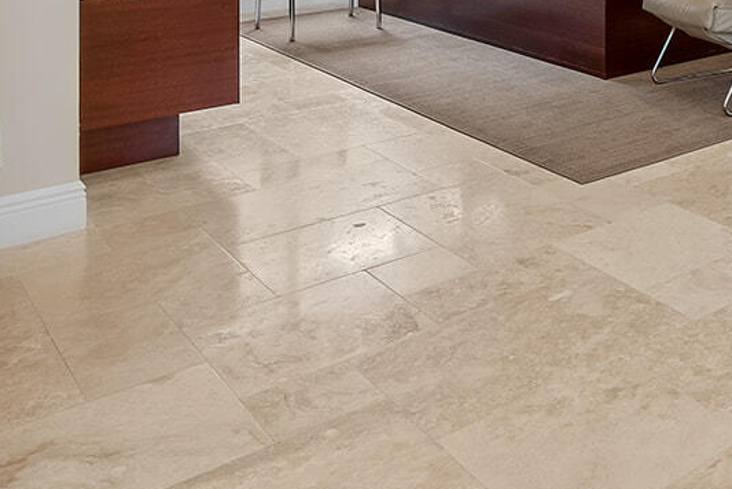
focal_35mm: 48
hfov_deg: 34.8
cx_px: 823
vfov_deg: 23.9
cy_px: -185
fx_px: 976
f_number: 9
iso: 320
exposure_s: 1/6
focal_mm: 16
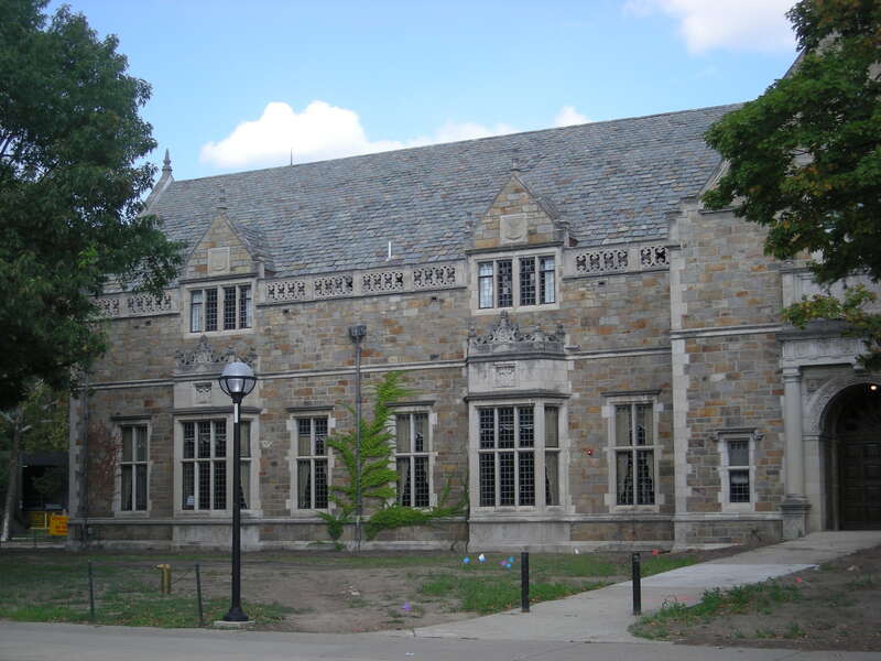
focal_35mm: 61
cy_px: 330
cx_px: 440
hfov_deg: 31.7
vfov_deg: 24.0
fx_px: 1552
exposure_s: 1/306
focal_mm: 9.9
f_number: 3.5
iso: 50
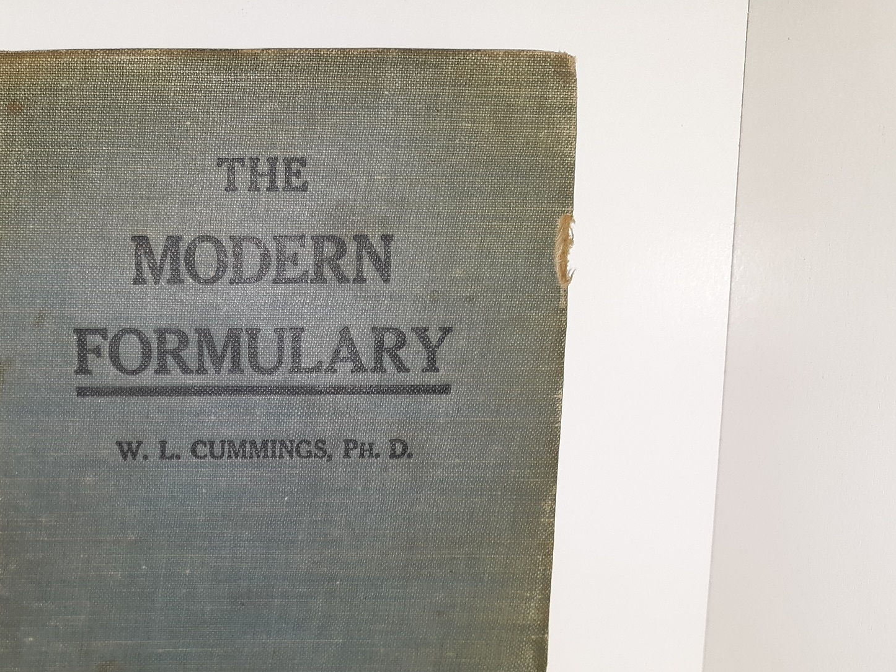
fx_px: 1035
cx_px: 262
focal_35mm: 40
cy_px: 479
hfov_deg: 45.7
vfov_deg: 35.4
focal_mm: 3.7
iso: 40
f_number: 1.7
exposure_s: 1/127
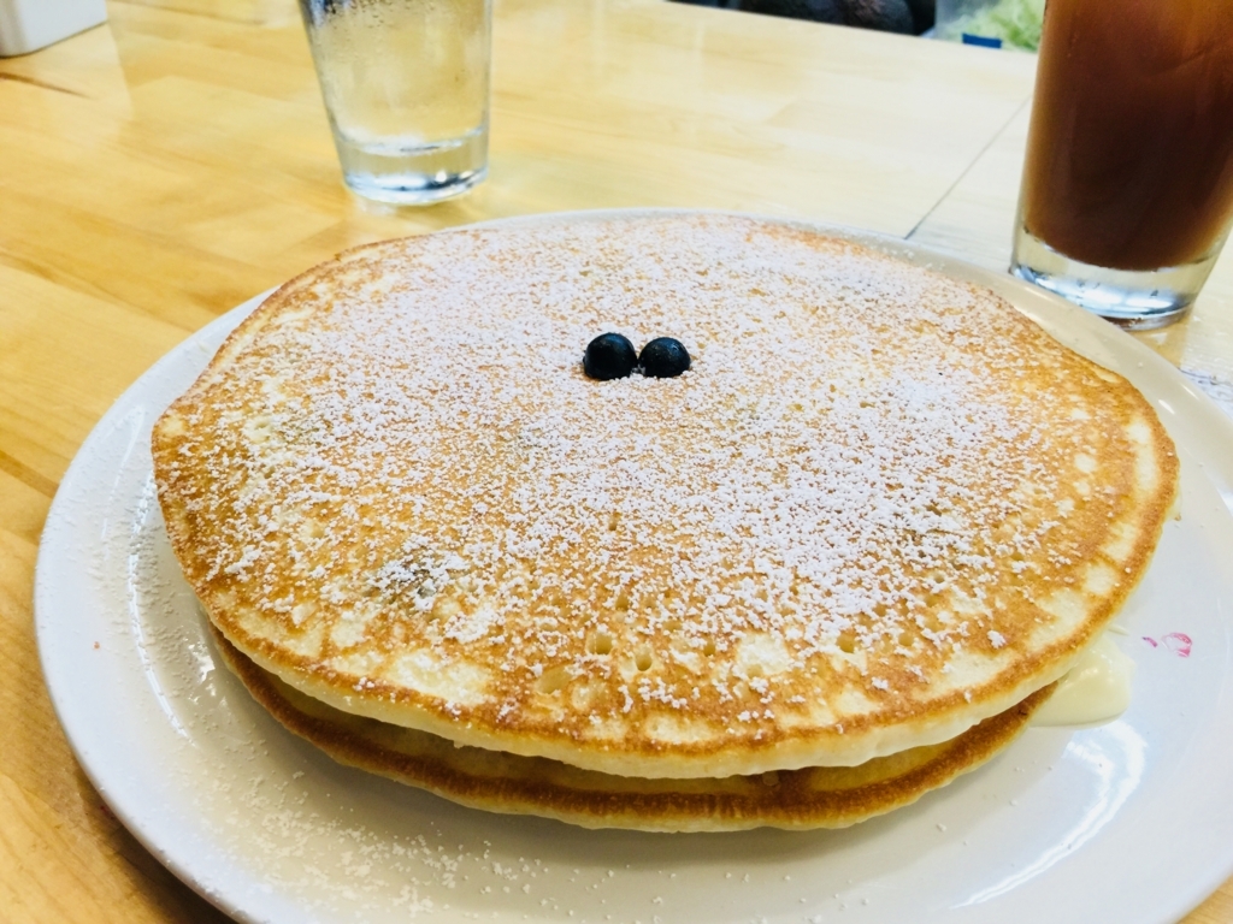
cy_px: 462
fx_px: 1033
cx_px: 616
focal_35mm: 29
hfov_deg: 61.7
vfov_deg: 48.2
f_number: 2.2
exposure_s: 1/30
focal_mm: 4.15
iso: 32
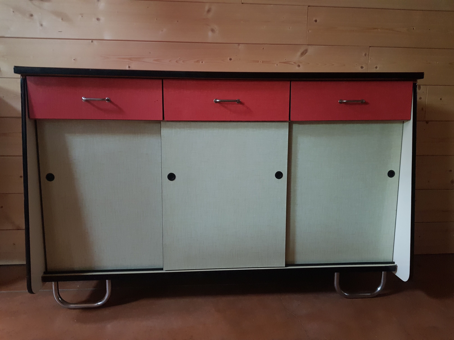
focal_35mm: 26
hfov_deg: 67.3
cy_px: 170
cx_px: 227
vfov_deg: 53.1
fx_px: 341
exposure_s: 1/10
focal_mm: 4.2
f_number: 1.7
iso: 320
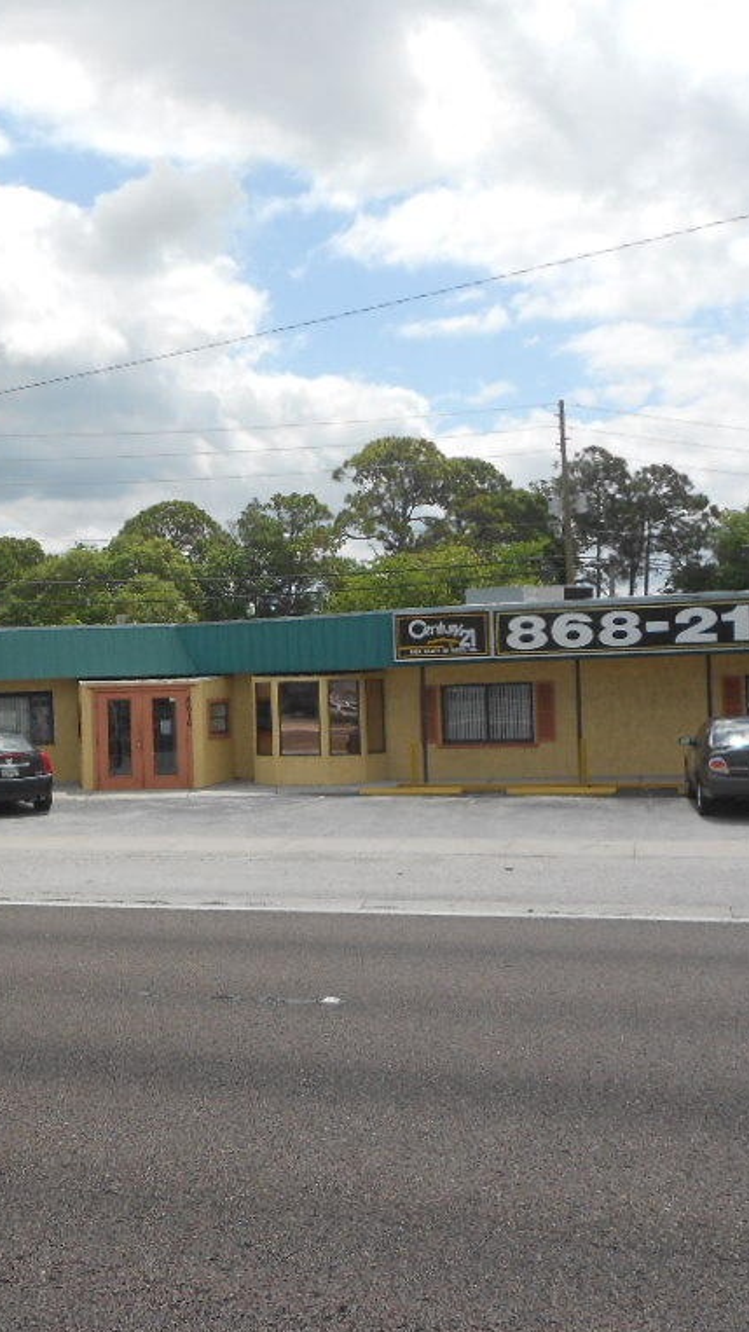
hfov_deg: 30.2
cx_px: 117
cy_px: 669
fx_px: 1342
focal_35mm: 38
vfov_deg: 52.8
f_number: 3.2
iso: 80
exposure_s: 1/1250
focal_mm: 4.6
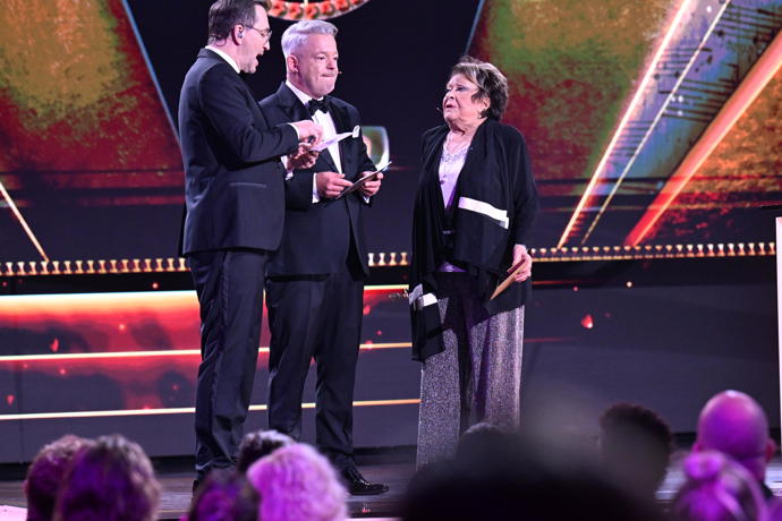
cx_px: 391
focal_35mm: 240
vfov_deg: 5.7
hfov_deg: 8.6
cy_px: 260
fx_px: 5213
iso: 3200
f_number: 3.5
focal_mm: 160
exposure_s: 1/100
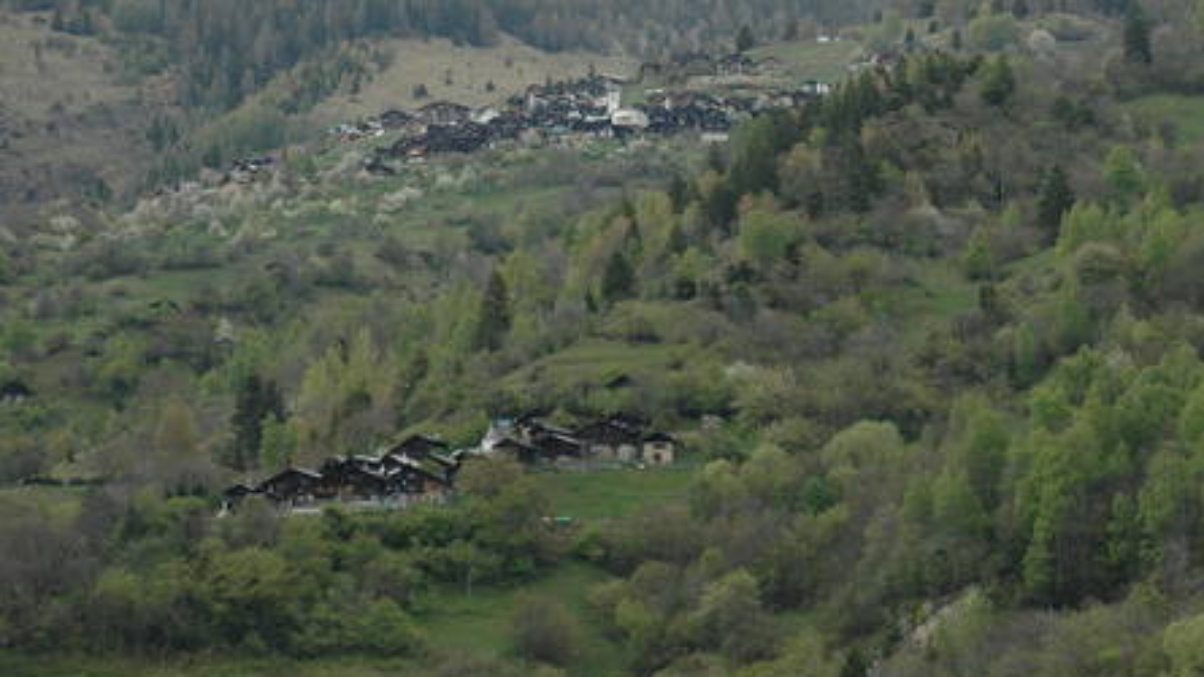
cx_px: 925
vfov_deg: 9.9
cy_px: 234
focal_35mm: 122
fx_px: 3894
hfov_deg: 17.5
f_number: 6.3
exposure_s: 1/160
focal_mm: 48
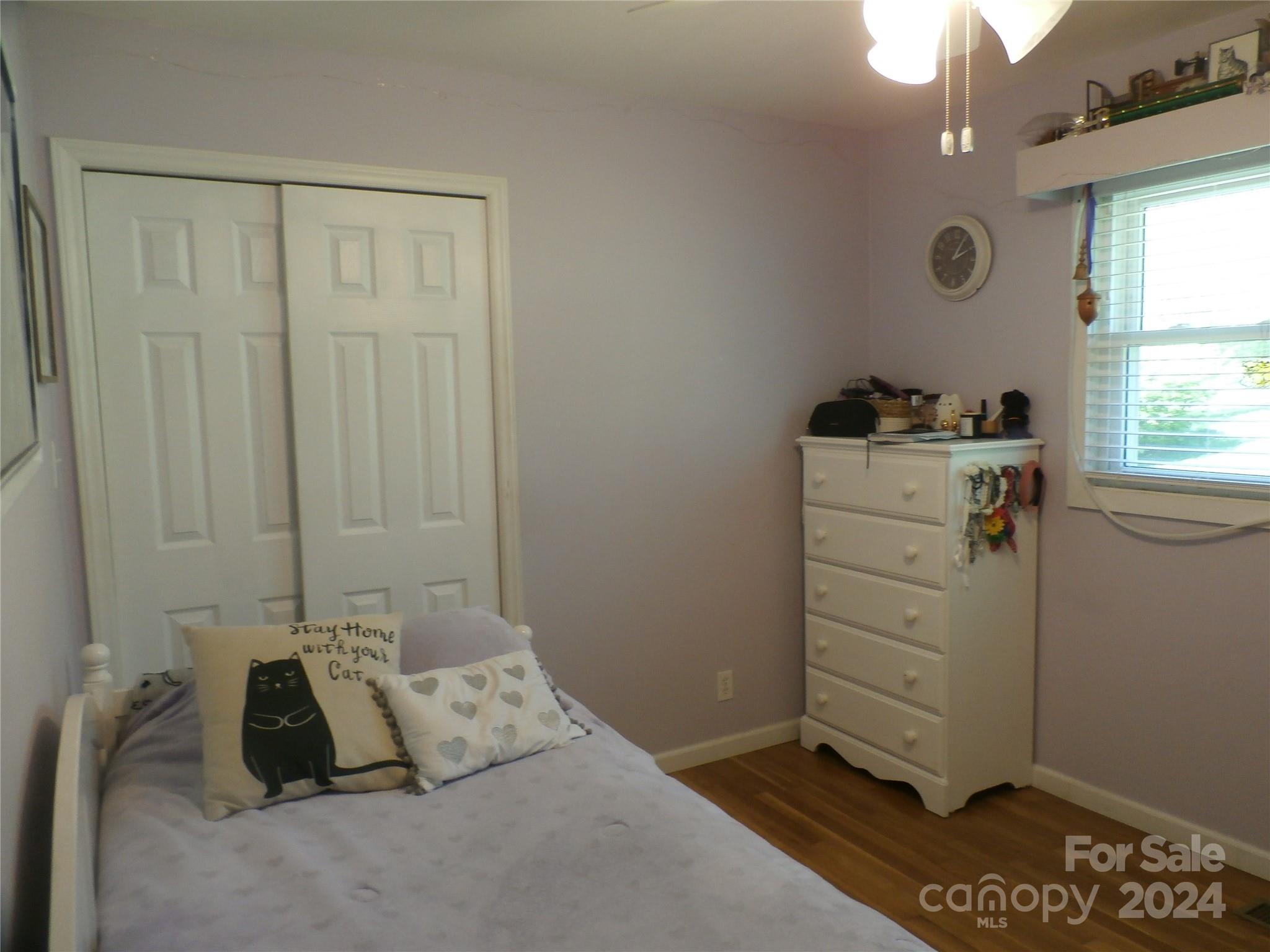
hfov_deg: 69.4
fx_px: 917
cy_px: 476
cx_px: 635
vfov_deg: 54.9
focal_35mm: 25
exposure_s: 1/40
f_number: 3
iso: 200
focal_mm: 4.5
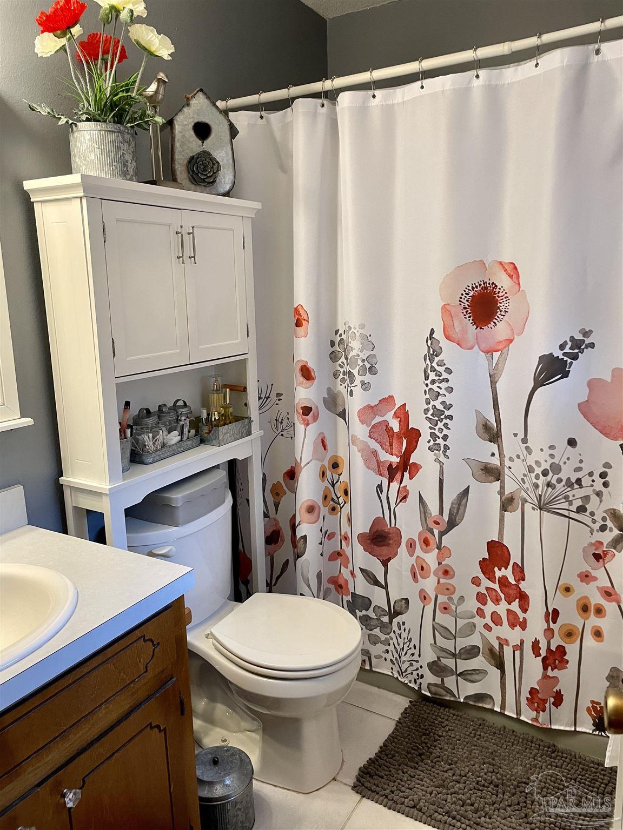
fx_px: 624
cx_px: 312
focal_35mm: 26
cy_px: 415
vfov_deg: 67.3
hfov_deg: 53.1
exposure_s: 1/60
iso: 125
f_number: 1.6
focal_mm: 4.2
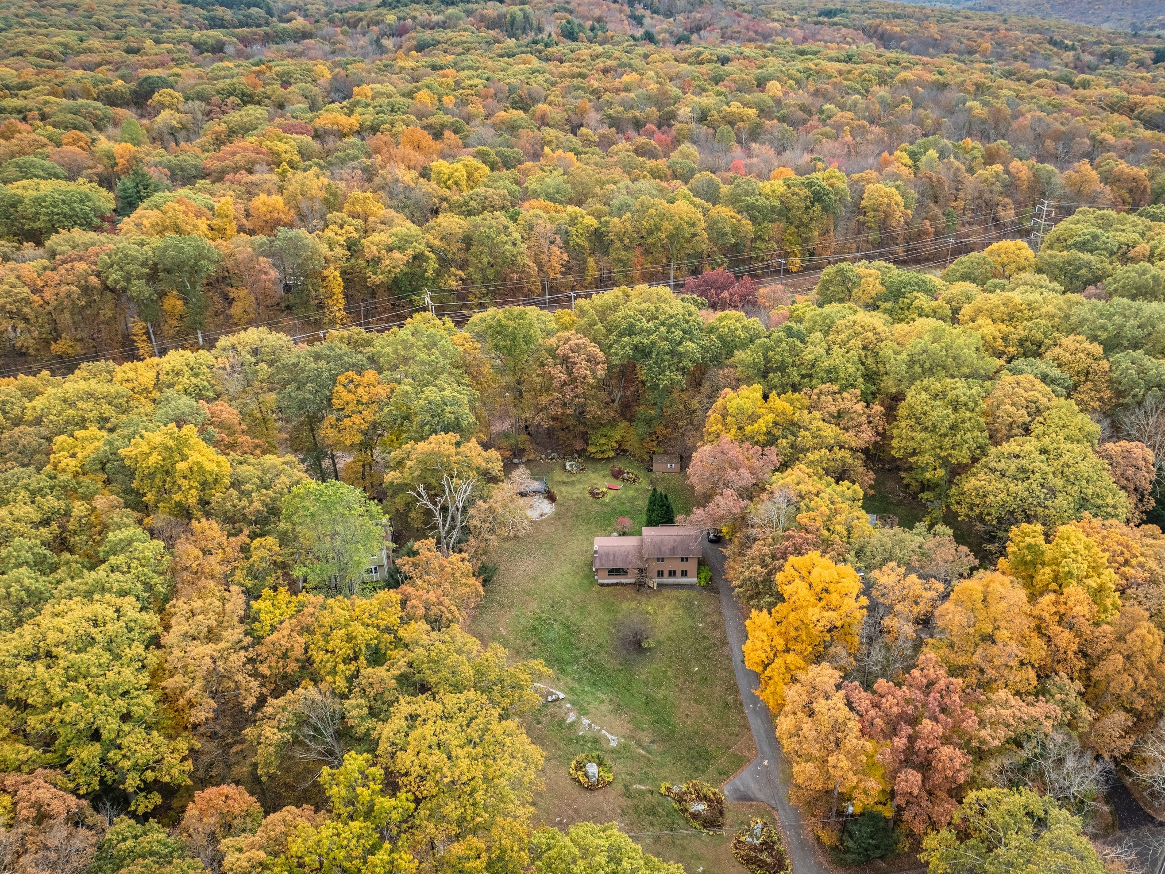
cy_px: 438
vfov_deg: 49.7
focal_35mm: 28
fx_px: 942
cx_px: 647
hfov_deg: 63.3
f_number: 2.8
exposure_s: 1/4000
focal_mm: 12.29
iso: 100
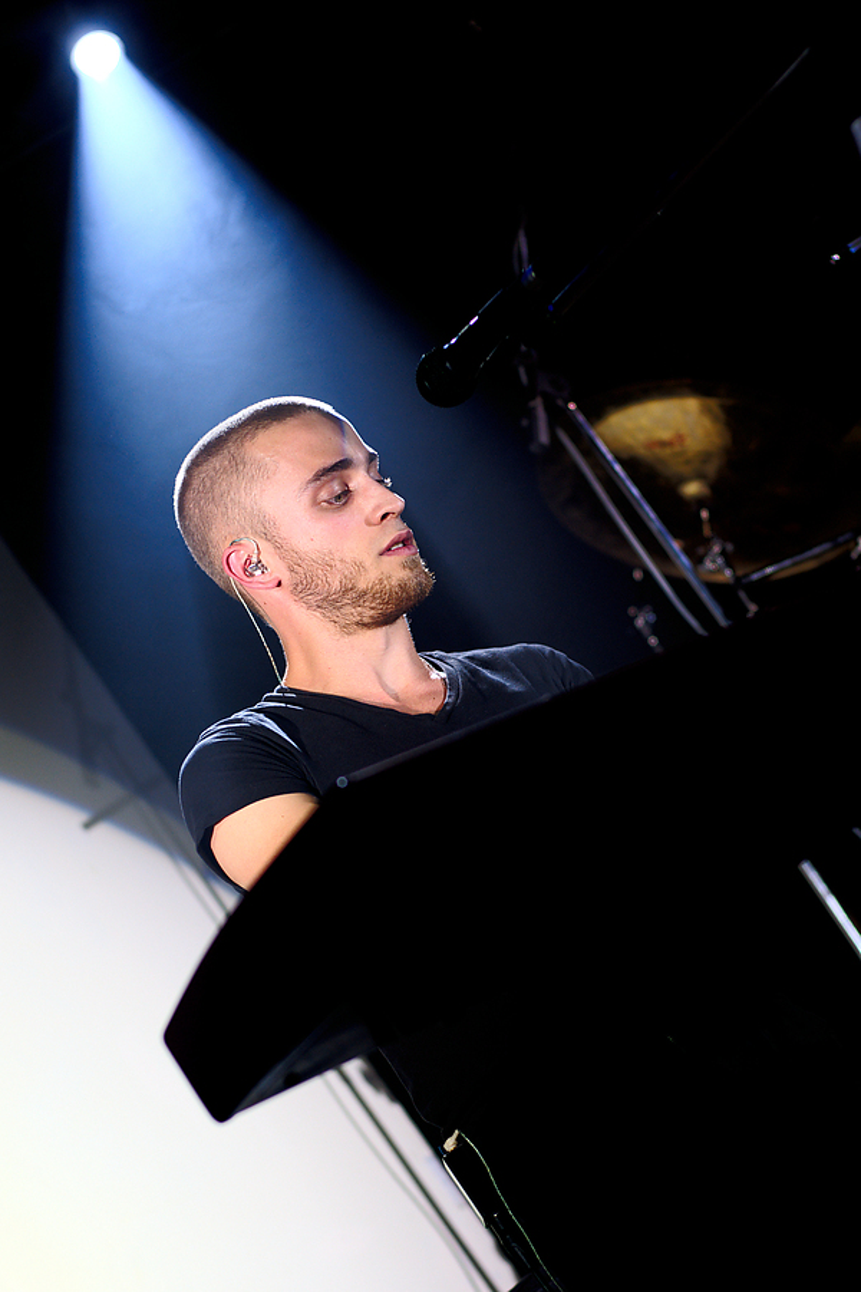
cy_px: 646
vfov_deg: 27.0
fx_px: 2690
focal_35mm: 75
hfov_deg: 18.2
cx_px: 430
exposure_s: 1/250
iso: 200
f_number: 2.2
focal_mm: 50
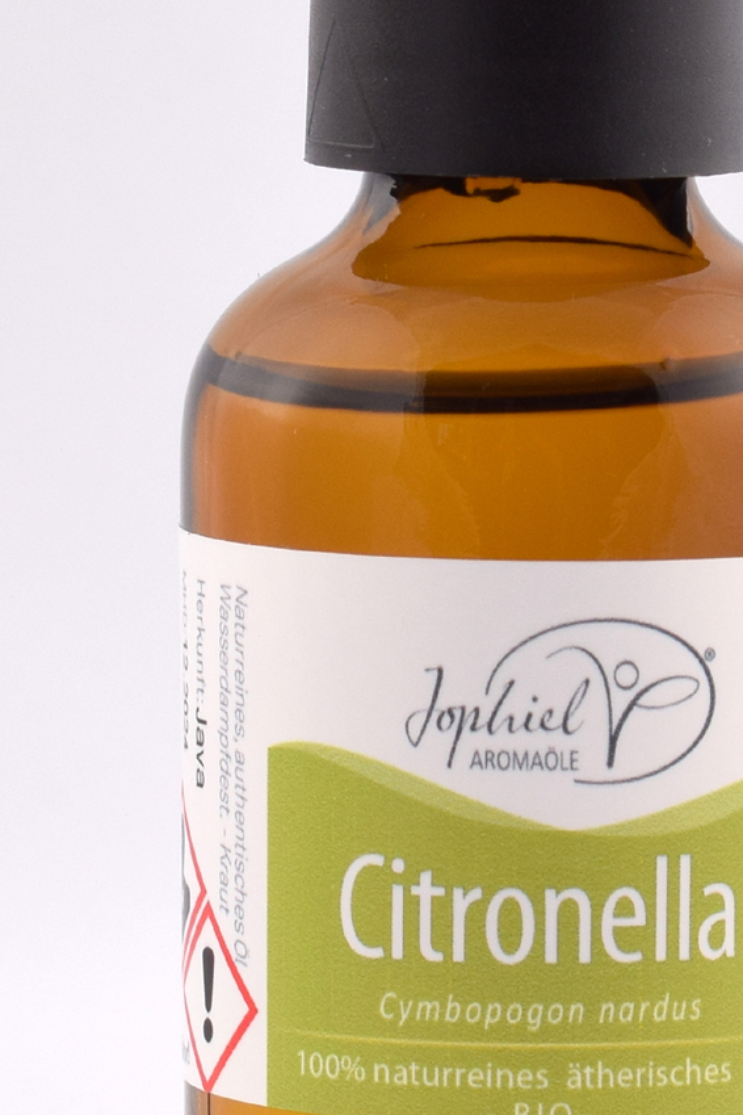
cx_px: 563
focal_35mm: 155
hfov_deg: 8.8
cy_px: 661
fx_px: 4796
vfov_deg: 13.2
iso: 200
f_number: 11
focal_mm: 55
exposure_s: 1/125
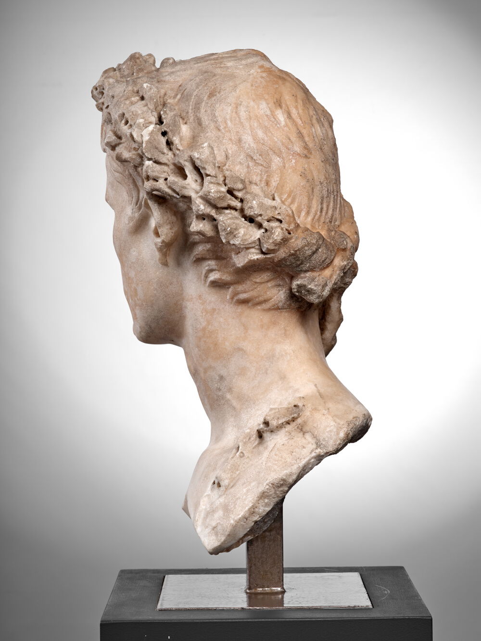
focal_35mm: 63
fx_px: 1167
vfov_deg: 30.7
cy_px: 320
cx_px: 240
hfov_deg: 23.3
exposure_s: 1/125
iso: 200
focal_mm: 80
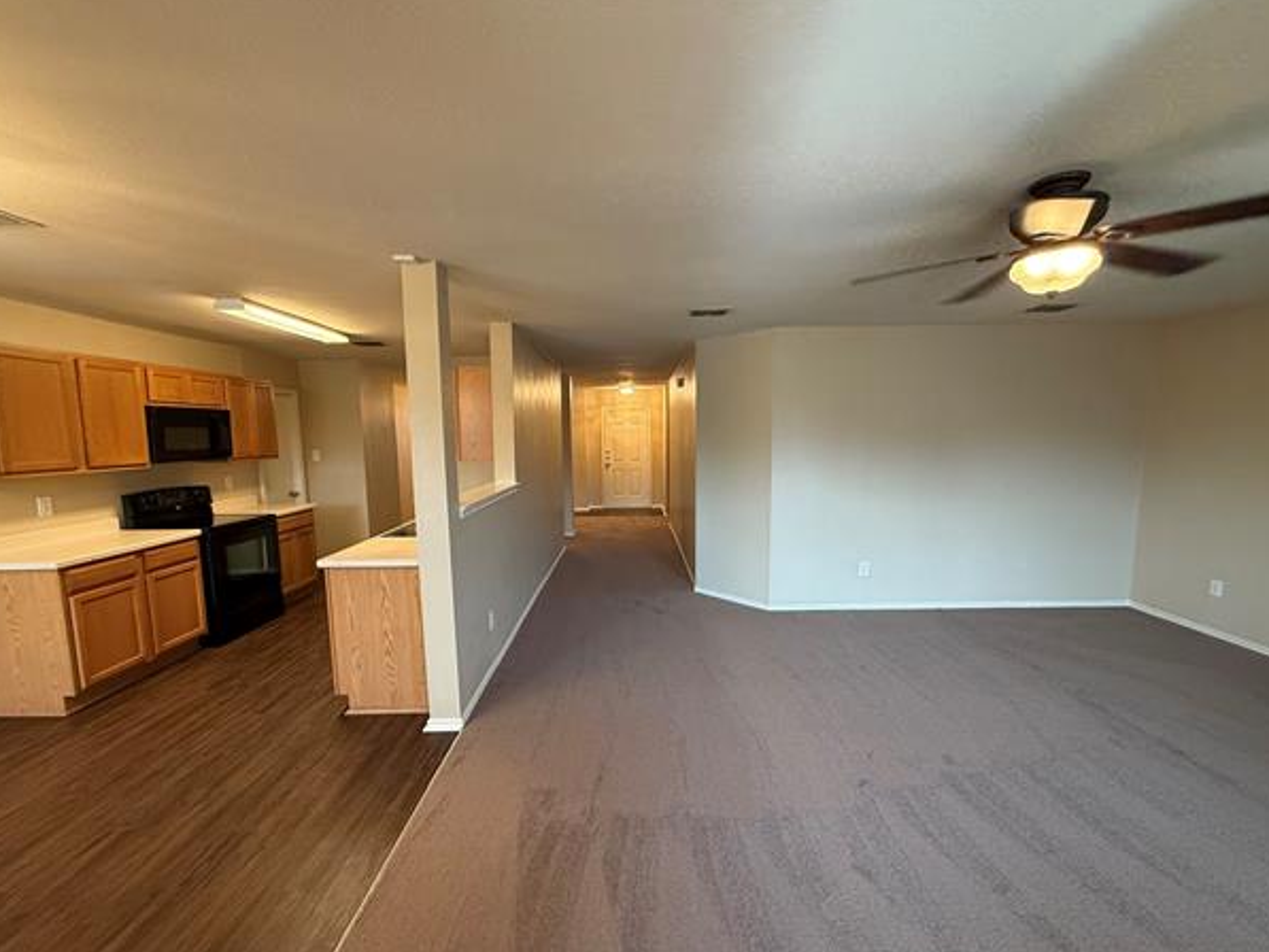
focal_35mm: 15
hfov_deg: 98.2
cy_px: 495
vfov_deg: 81.7
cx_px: 636
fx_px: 550
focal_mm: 2.22
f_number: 2.2
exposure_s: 1/60
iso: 250
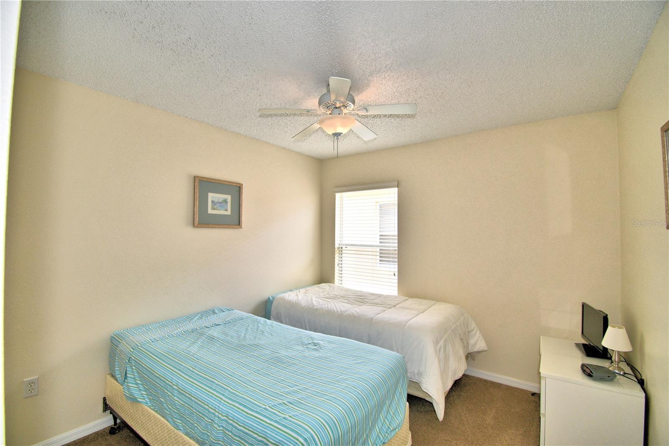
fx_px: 279
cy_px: 223
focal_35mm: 15
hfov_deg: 100.4
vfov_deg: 77.3
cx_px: 334
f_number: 4.5
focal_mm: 10
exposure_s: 1/60
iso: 160
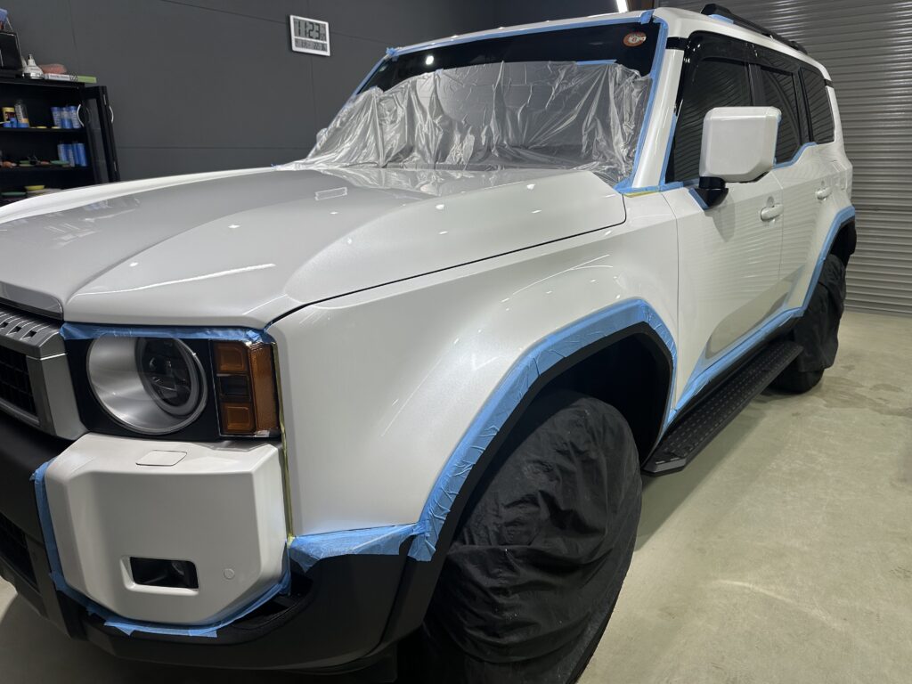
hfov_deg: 71.6
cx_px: 456
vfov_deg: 56.8
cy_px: 342
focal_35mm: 24
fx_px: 632
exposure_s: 1/360
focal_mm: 6.86
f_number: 1.78
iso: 80
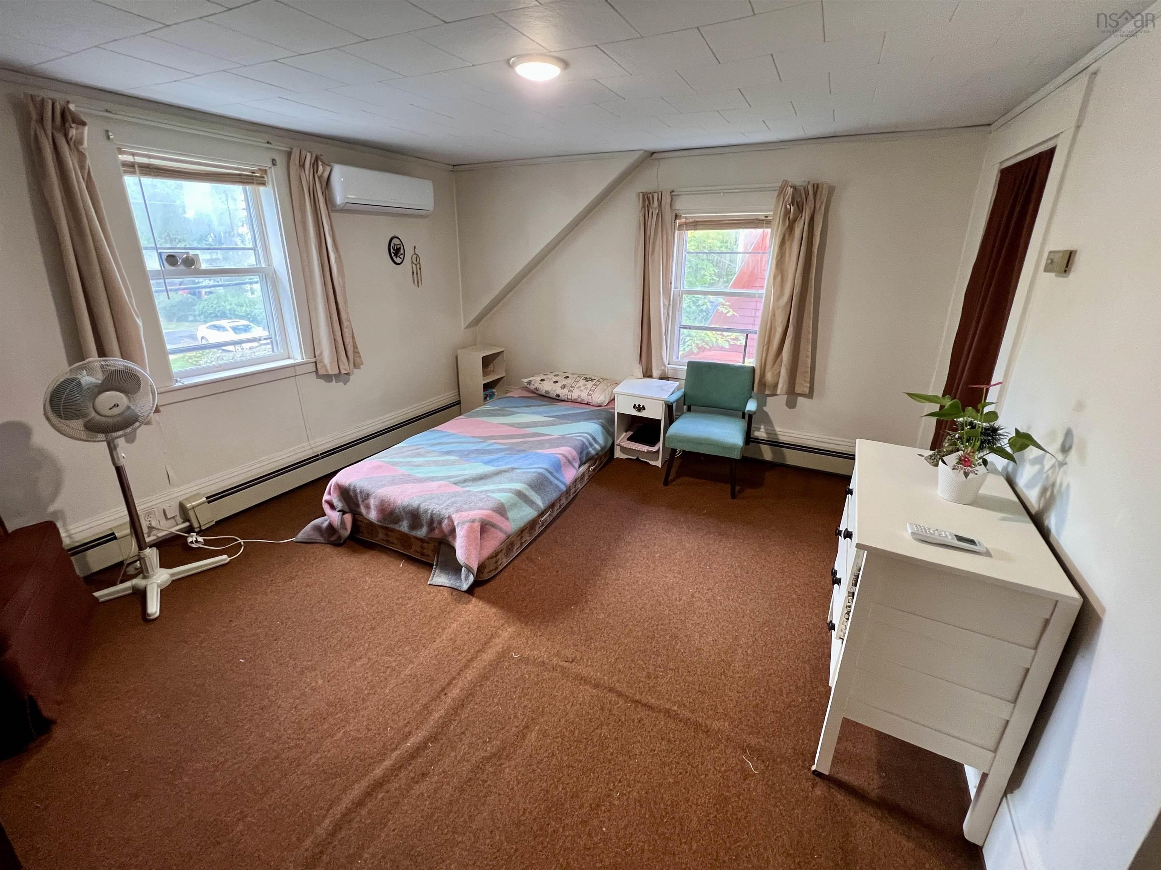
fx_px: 436
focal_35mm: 13
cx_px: 580
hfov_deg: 106.2
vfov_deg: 89.9
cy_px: 435
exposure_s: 1/60
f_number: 1.8
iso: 320
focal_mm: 1.57
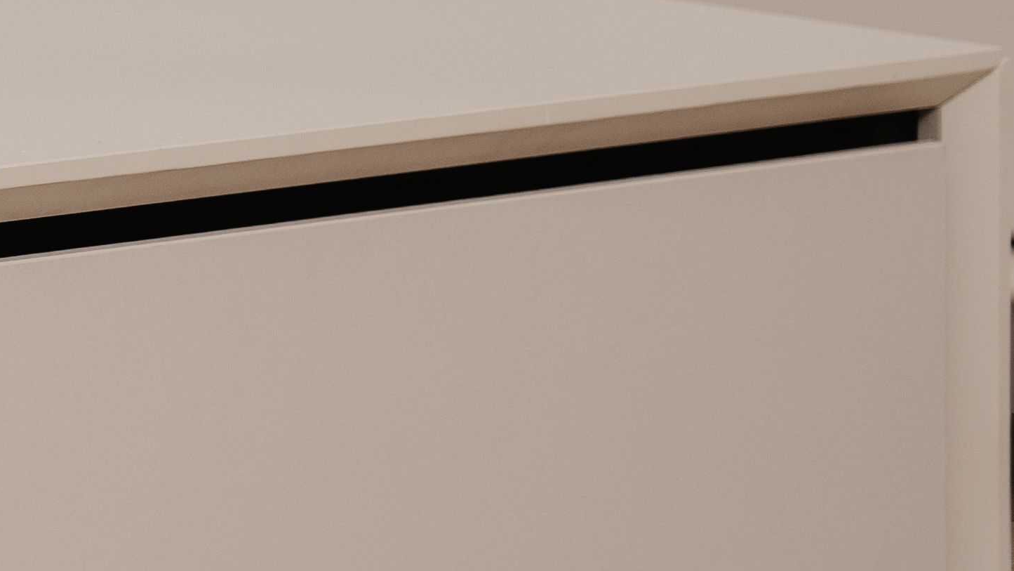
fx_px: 6830
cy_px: 577
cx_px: -895
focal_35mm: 254
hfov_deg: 8.2
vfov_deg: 4.8
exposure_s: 1/8
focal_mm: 50
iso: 100
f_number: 4
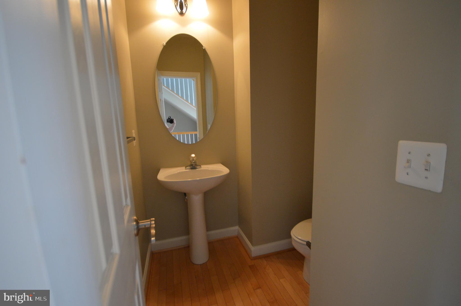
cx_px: 230
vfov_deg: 77.2
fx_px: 192
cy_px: 153
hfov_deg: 100.4
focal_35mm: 15
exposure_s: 1/60
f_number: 4
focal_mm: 10
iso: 800
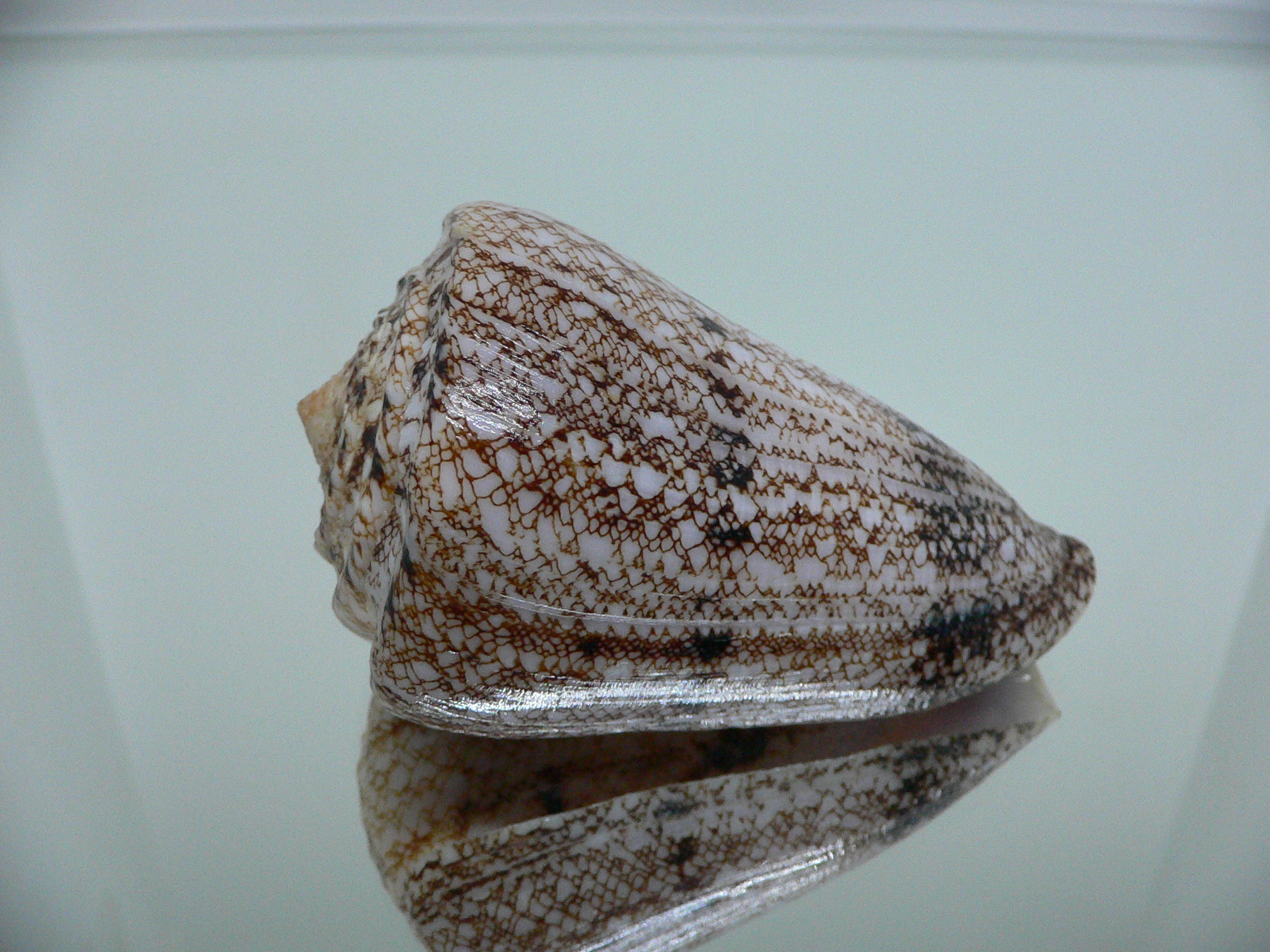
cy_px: 476
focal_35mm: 35
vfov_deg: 40.7
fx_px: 1284
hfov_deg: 52.6
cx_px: 635
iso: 200
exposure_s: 1/50
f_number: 2.8
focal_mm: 4.6
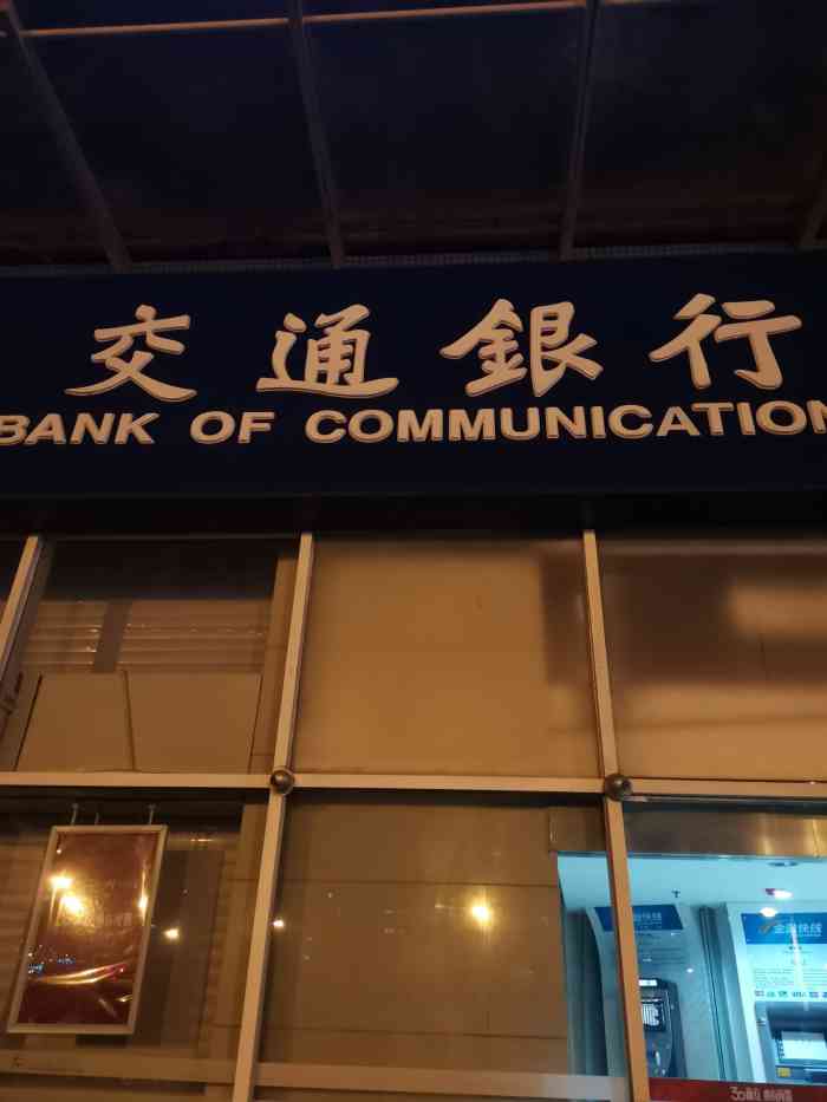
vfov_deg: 67.3
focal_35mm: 26
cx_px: 414
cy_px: 551
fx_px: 828
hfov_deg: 53.1
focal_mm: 4.75
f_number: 1.8
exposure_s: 1/20
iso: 1250
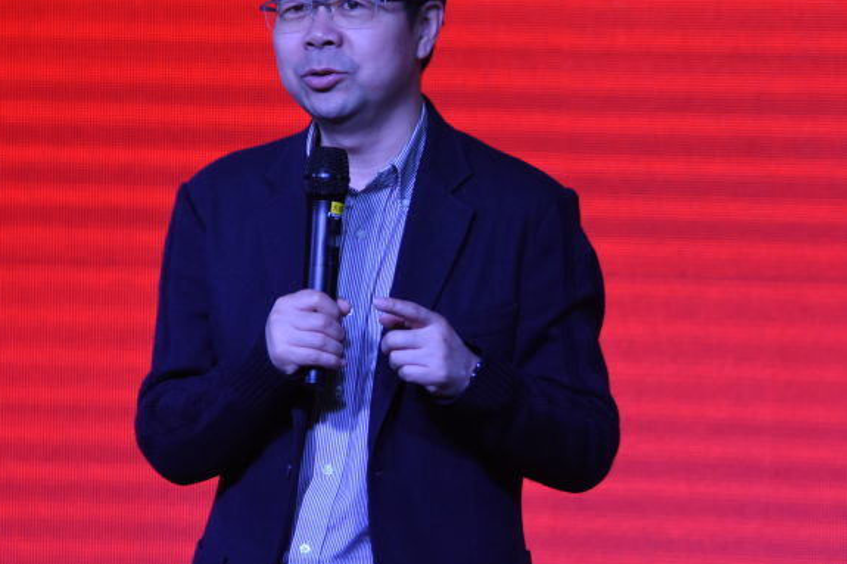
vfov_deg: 4.9
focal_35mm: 282
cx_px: 383
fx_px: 6625
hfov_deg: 7.3
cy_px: 201
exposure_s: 1/640
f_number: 6
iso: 1000
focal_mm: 135
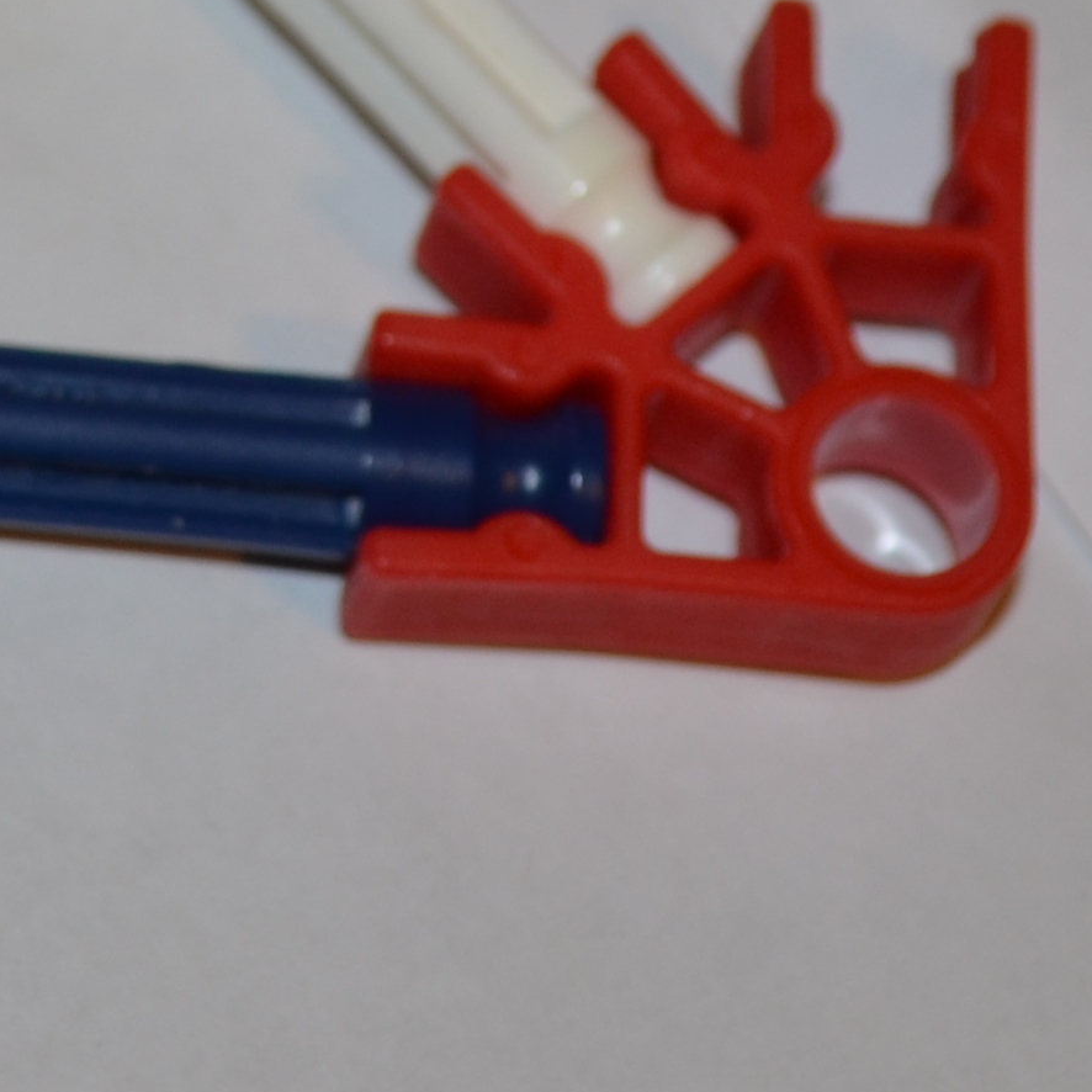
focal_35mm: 184
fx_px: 6567
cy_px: -526
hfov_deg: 9.4
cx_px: -160
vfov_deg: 9.3
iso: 200
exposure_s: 1/30
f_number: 5.6
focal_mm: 26
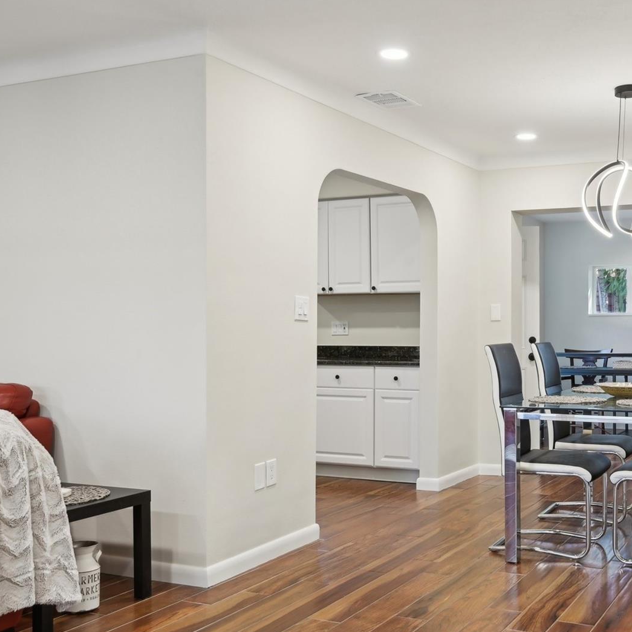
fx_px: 806
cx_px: 458
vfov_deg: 42.8
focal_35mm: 39
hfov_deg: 41.8
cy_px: 317
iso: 400
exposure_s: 1/25
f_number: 8
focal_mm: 30
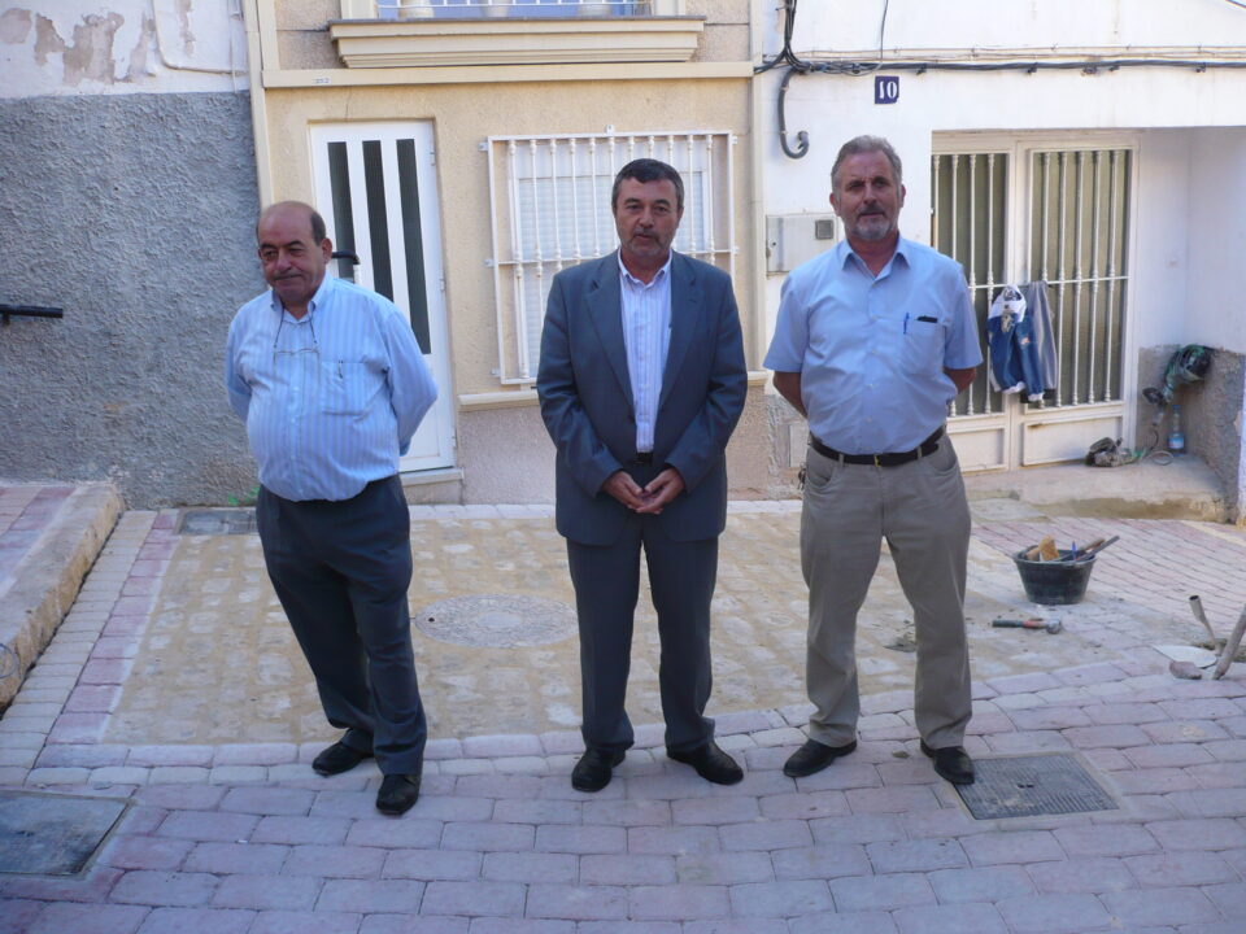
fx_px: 1260
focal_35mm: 35
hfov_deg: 52.6
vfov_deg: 40.7
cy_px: 467
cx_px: 623
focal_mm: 5.8
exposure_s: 1/160
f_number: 2.8
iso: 100
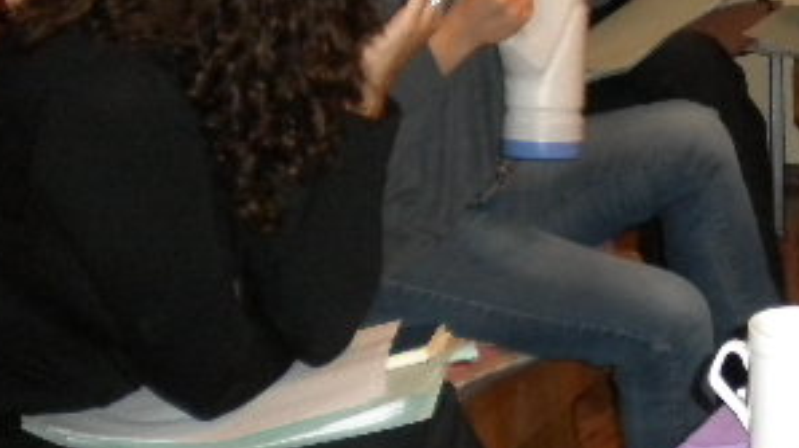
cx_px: 775
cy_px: 16
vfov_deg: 14.5
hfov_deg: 24.9
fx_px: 1736
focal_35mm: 82
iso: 400
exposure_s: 1/30
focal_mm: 6.3
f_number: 3.1
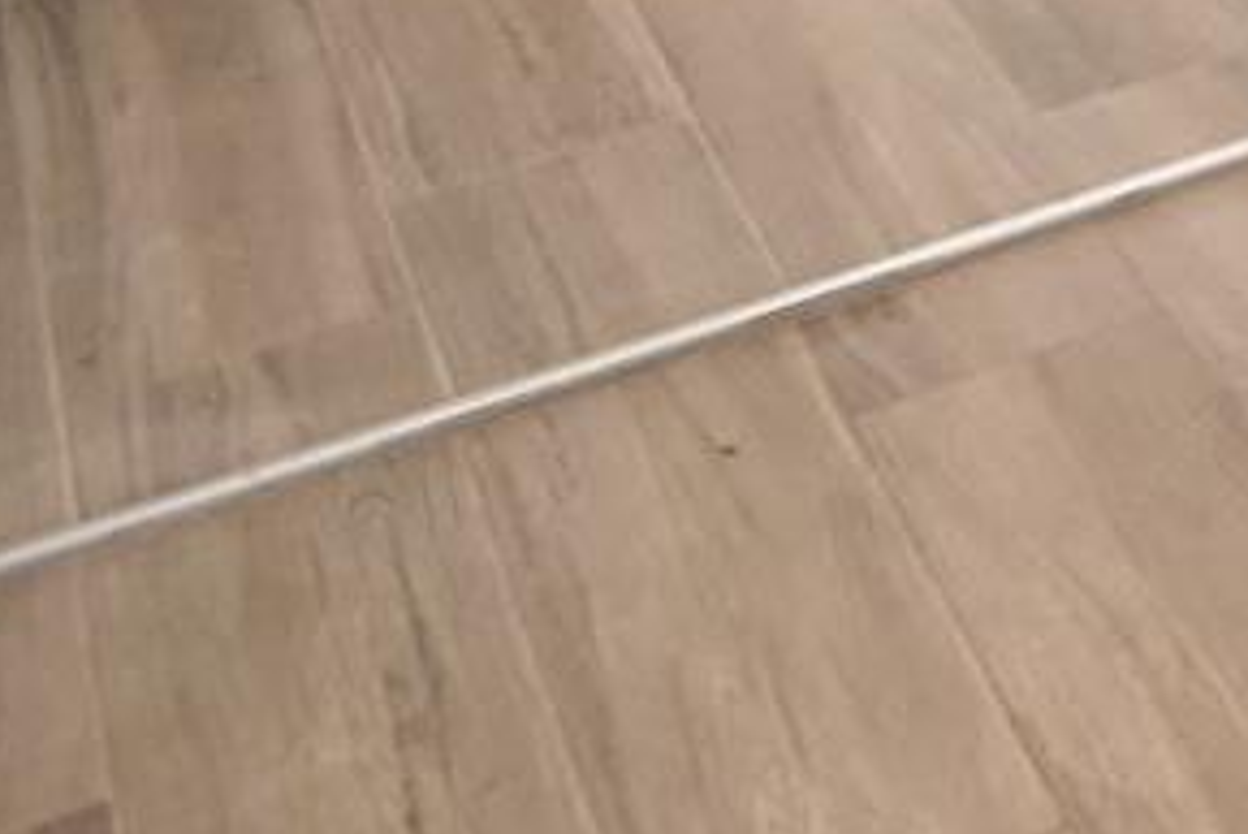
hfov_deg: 15.5
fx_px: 2879
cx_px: 2876
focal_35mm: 83
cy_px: -1279
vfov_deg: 12.3
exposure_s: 1/90
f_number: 3.5
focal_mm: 10
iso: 800
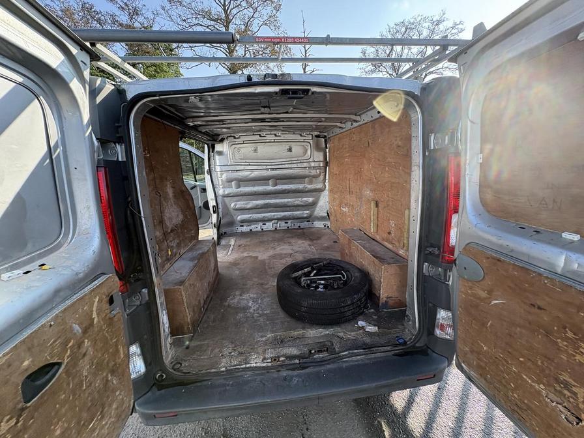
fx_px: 236
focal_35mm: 14
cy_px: 219
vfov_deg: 85.7
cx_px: 292
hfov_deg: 102.1
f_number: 2.2
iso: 64
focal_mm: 2.22
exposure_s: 1/344
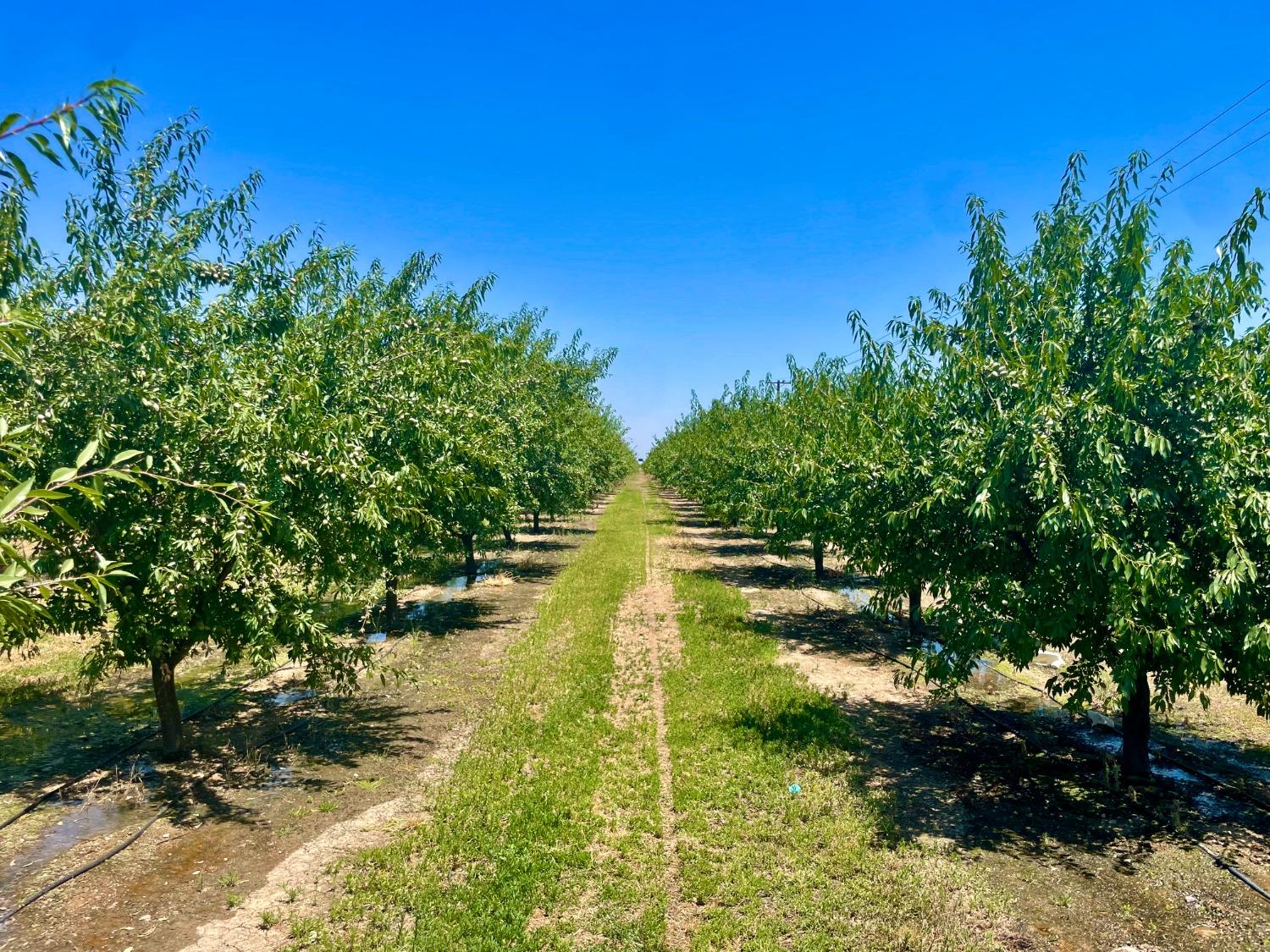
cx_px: 635
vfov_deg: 53.1
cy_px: 476
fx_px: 954
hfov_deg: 67.3
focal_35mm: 26
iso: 32
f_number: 1.6
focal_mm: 4.2
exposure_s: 1/2747
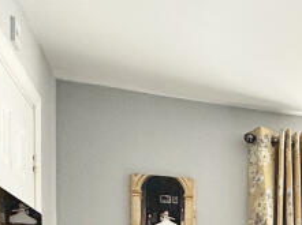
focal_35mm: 65
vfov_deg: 20.3
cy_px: 305
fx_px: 566
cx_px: 439
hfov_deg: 24.2
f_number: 2.2
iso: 64
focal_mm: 2.22
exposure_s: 1/99
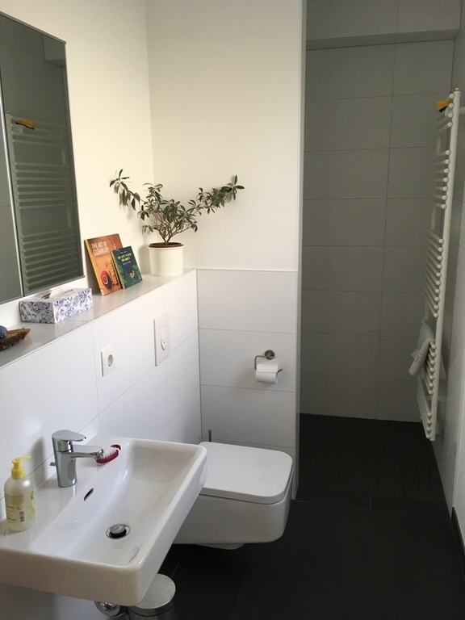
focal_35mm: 29
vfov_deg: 61.7
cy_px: 310
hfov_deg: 48.2
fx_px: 519
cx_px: 232
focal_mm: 4.15
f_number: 2.2
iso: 32
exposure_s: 1/33
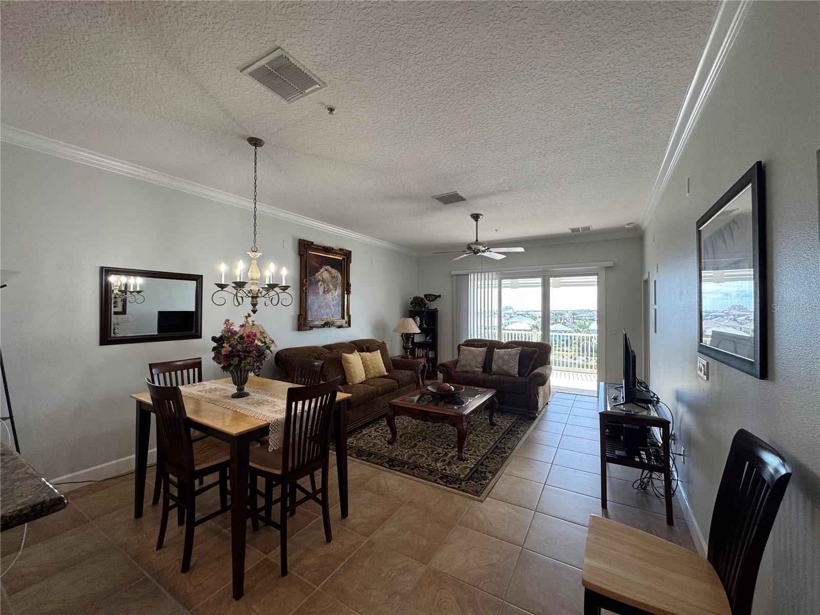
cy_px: 308
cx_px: 410
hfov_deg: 102.1
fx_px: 332
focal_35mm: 14
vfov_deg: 85.7
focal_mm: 2.22
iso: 100
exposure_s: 1/120
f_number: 2.2
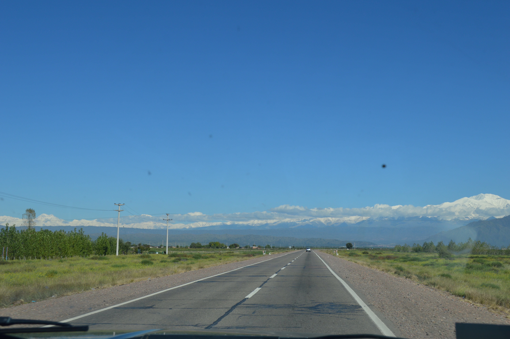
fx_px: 552
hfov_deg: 49.6
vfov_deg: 34.1
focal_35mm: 39
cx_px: 255
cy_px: 170
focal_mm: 26
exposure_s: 1/320
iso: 100
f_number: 9
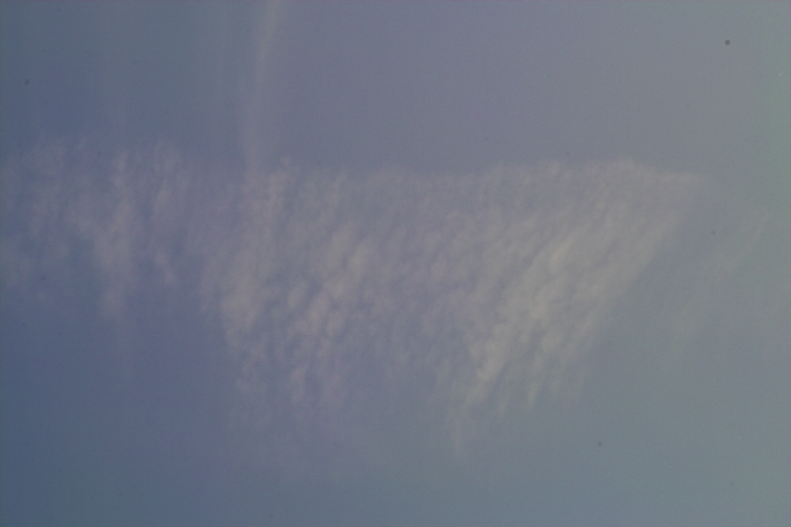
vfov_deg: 7.7
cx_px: 396
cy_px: 264
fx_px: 3933
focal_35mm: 179
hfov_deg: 11.5
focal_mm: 105
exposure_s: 1/250
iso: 100
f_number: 6.7
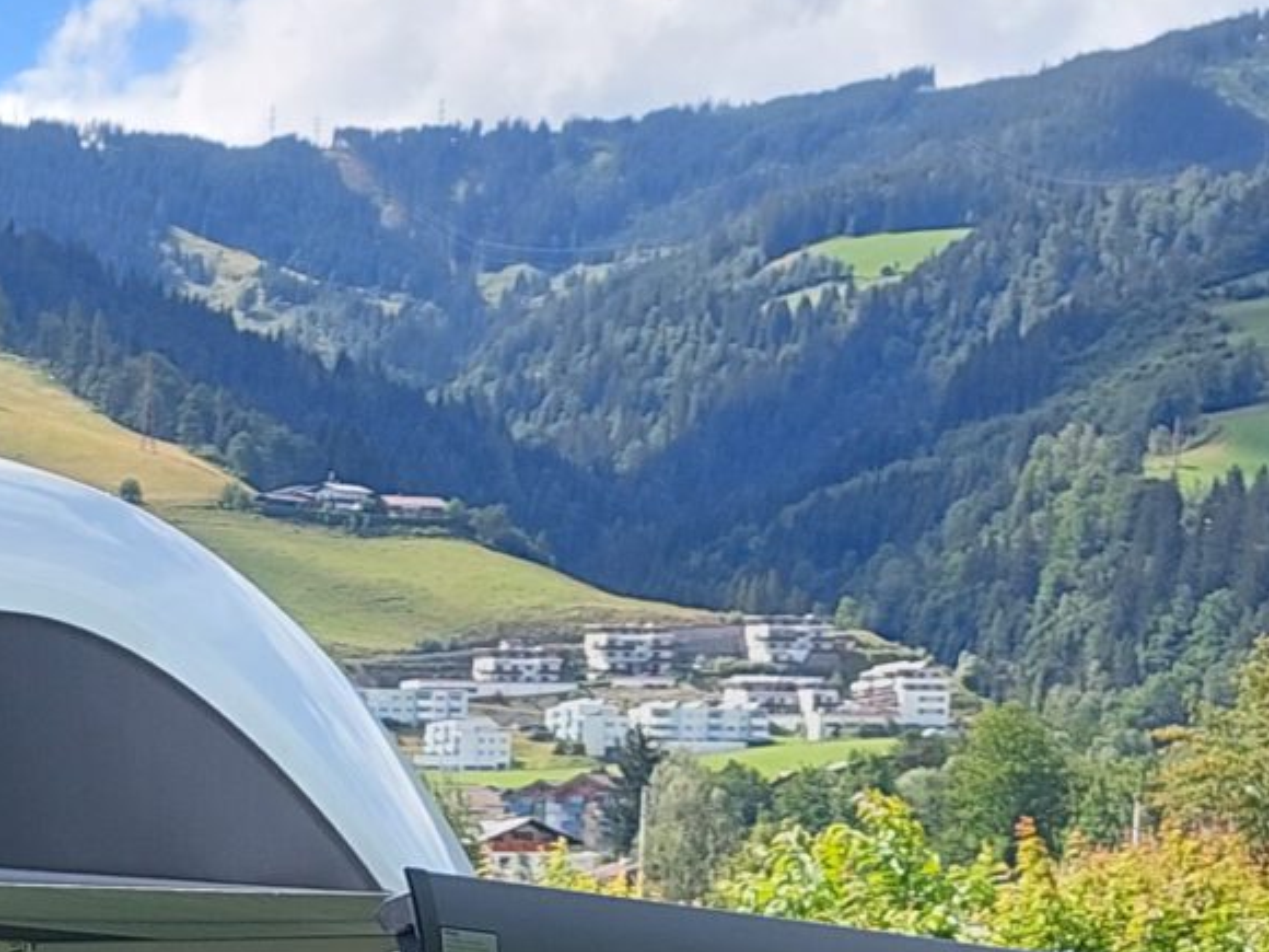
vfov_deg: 13.2
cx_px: -337
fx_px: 3886
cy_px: 1412
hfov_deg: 17.5
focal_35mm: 106
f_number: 1.8
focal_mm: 5.23
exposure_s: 1/648
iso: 40
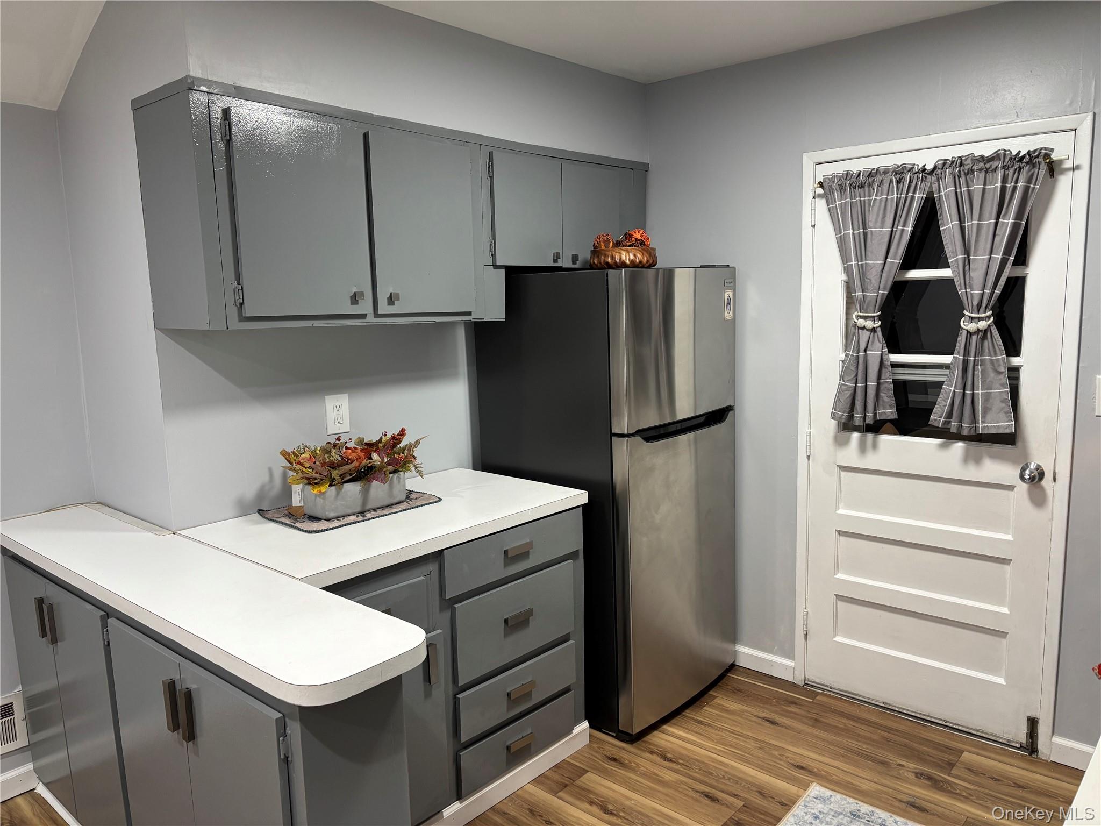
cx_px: 550
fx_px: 827
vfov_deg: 53.1
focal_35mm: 26
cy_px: 413
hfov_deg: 67.3
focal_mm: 5.96
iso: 125
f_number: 1.6
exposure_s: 1/60
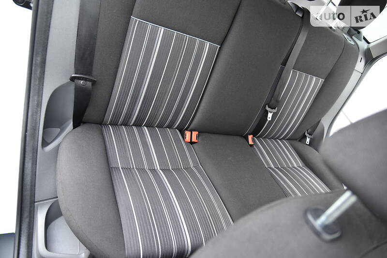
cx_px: 194
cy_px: 129
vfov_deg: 53.1
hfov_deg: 73.8
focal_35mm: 24
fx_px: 258
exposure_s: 1/60
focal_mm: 24
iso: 400
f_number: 4
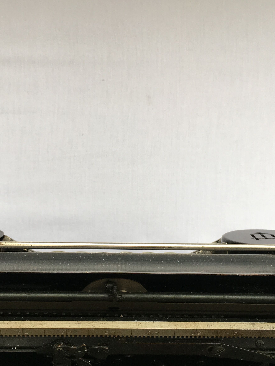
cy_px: 195
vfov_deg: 38.2
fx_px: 530
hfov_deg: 29.1
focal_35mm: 50
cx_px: 120
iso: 40
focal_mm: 4.15
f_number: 2.2
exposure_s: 1/100
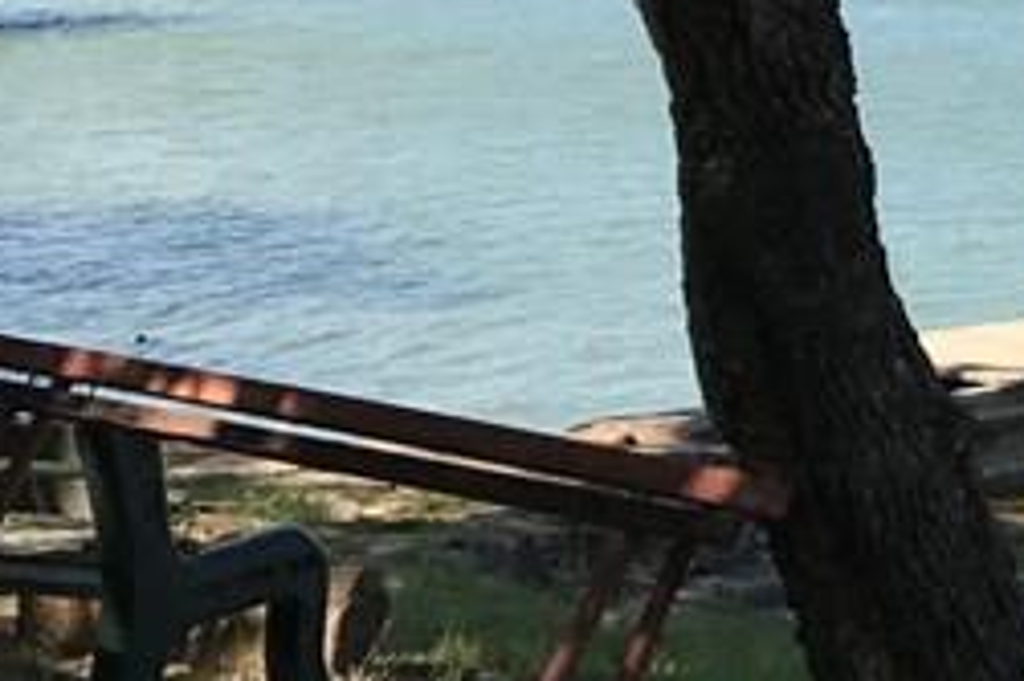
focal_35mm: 119
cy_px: -130
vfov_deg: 11.3
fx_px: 3383
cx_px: 1930
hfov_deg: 14.7
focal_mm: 3.99
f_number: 1.8
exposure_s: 1/1996
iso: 20
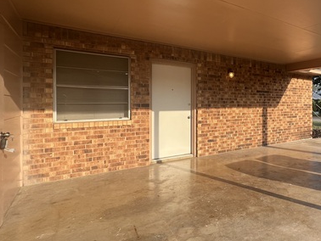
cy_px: 104
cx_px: 250
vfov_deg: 60.9
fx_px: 204
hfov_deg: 70.0
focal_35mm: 22
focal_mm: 1.57
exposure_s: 1/652
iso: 32
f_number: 1.8
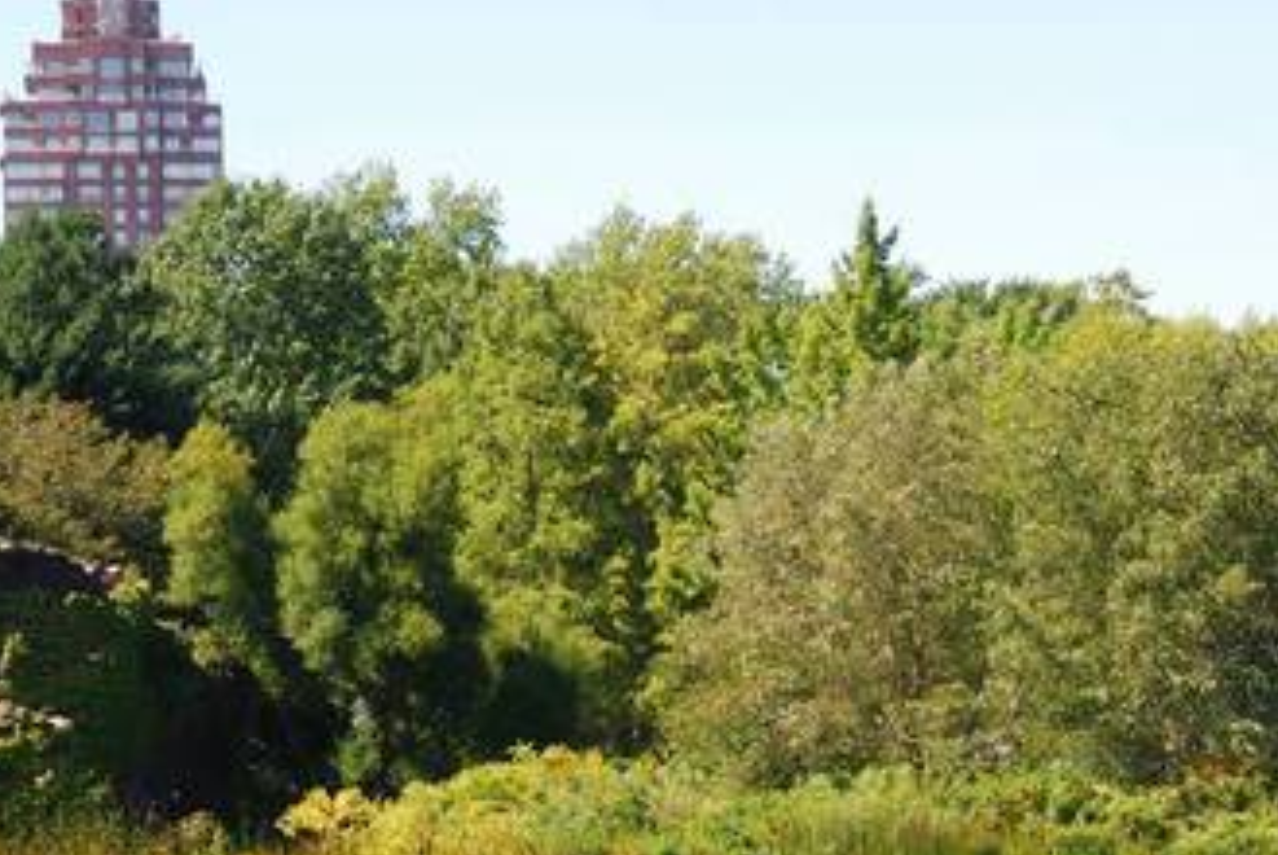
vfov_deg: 8.3
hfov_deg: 12.4
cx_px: 843
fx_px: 5898
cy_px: 466
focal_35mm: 166
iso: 100
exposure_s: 1/100
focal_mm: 52
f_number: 8
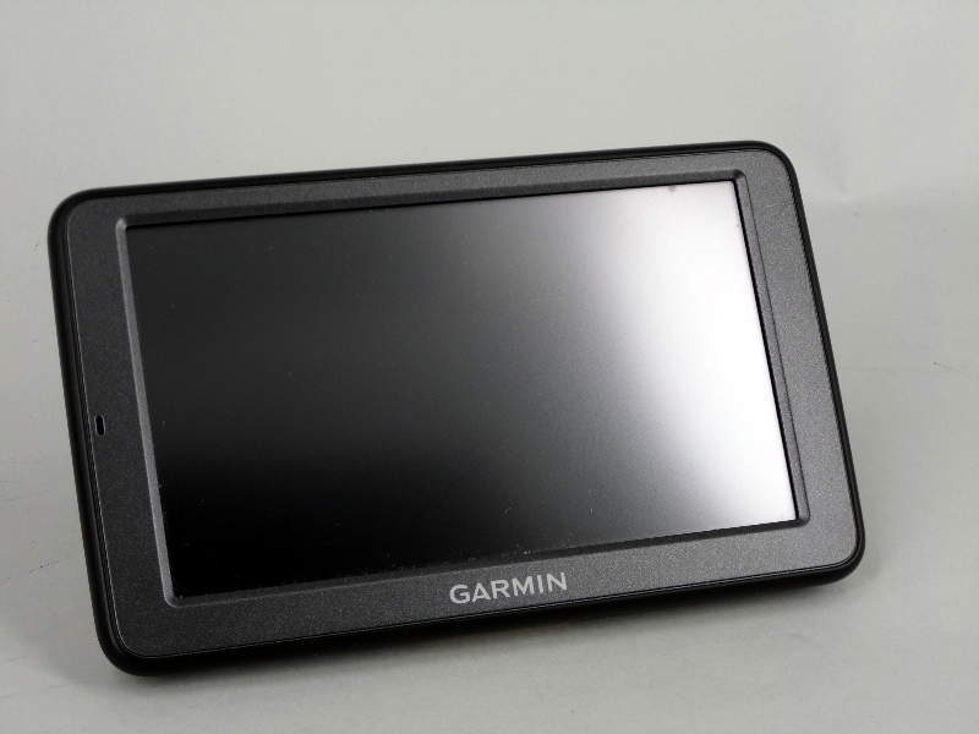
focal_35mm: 87
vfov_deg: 17.0
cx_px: 490
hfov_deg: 22.5
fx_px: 2461
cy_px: 367
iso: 80
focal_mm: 15.9
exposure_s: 1/60
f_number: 5
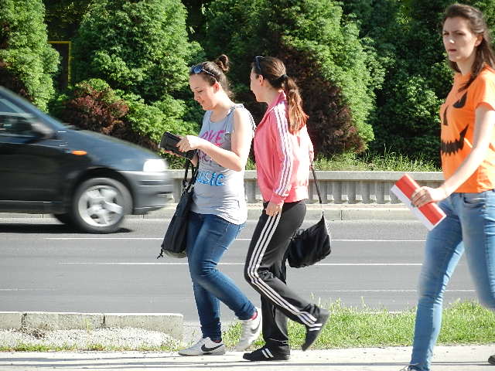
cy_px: 186
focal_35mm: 292
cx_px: 248
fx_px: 4176
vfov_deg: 5.1
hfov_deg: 6.8
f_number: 5.3
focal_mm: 52.6
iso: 160
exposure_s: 1/250
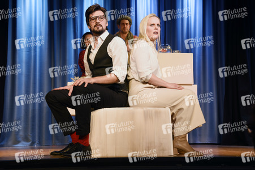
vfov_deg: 23.3
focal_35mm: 58
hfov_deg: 34.5
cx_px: 128
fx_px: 411
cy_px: 85
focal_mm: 58
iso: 1000
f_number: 6.3
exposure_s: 1/100
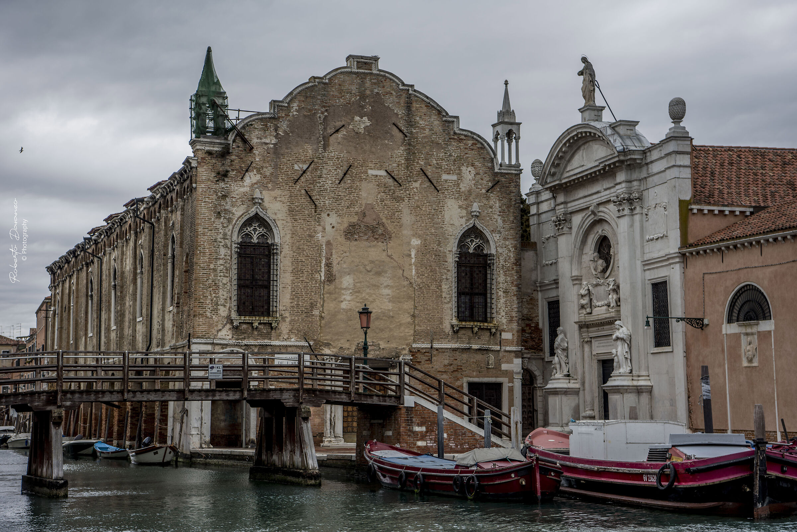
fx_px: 1373
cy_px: 266
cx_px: 398
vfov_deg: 21.9
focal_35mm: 62
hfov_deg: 32.4
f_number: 4.8
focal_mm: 62
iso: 100
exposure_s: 1/180
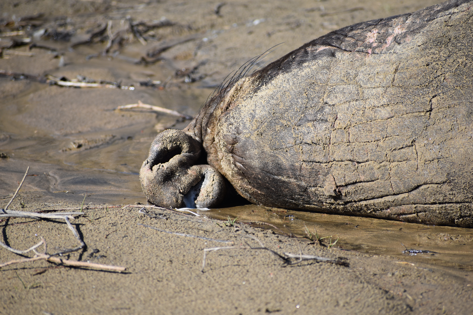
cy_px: 158
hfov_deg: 5.3
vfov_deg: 3.5
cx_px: 236
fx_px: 5124
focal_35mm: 390
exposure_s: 1/640
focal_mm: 260
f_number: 6.3
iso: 200
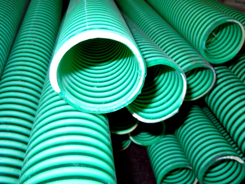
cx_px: 122
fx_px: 212
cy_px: 92
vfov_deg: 46.8
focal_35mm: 30
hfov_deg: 60.0
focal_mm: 5.4
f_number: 3.5
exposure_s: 1/30
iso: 100
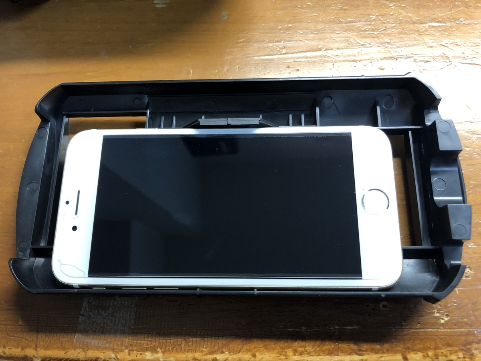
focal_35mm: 28
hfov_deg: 63.4
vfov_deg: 49.7
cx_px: 240
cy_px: 180
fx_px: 389
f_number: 1.8
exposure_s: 1/15
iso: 40
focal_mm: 3.99
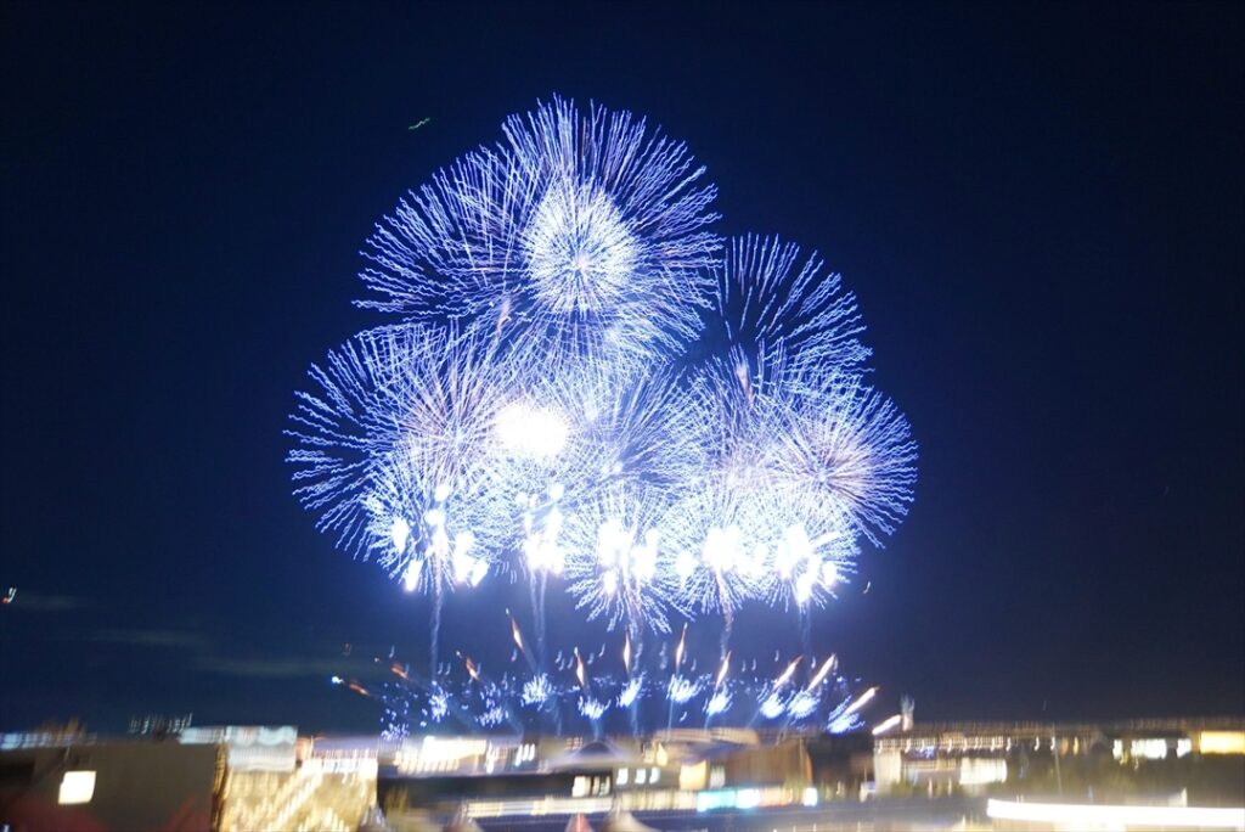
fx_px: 1142
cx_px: 622
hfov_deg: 57.2
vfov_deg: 40.0
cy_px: 416
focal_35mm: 33
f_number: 3.5
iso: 400
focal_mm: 22
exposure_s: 1
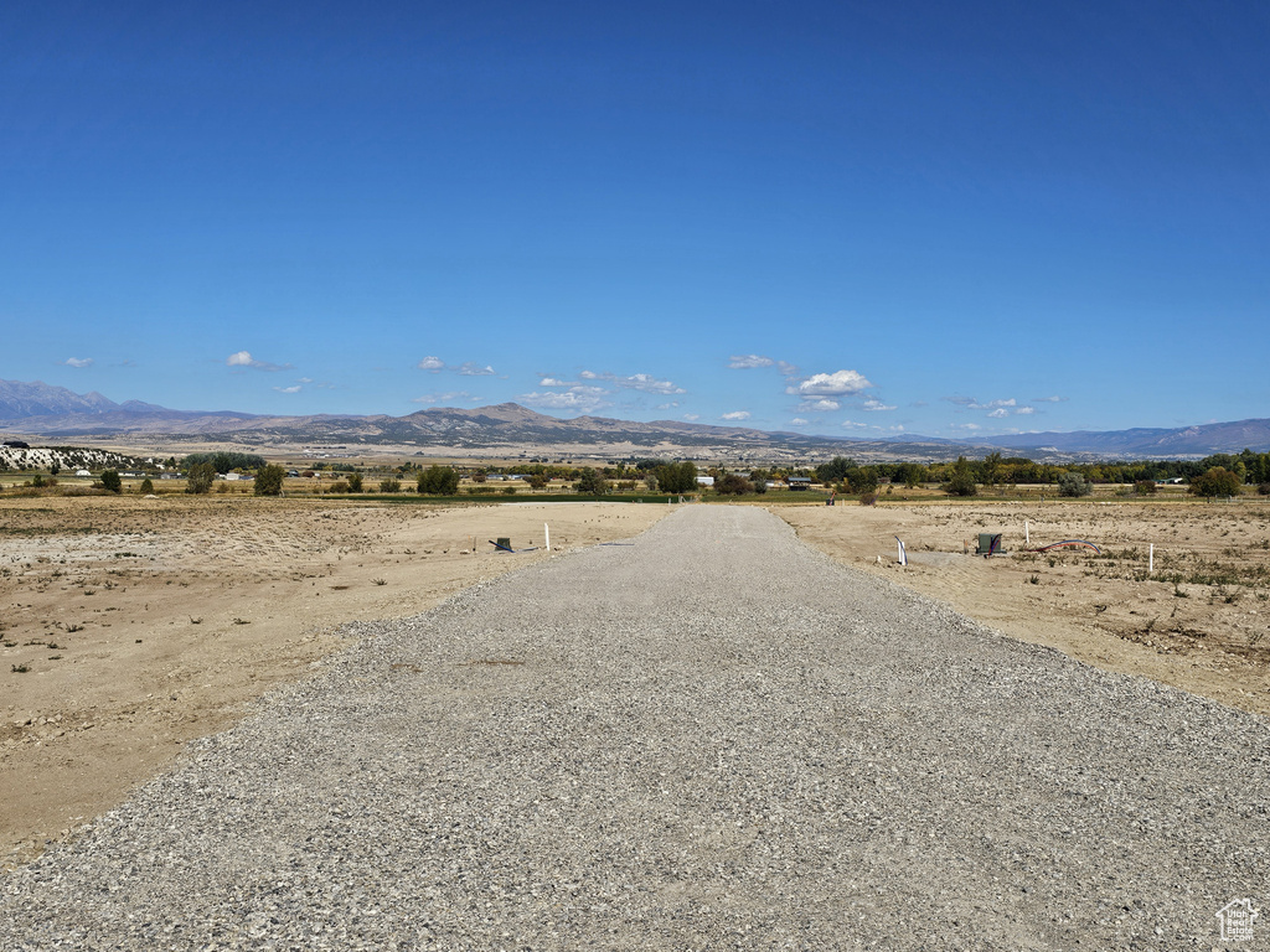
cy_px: 476
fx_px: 844
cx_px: 635
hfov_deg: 73.9
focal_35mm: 23
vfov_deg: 58.9
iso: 10
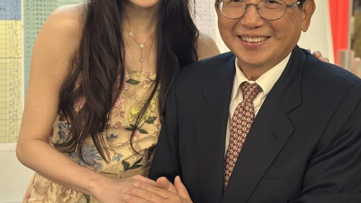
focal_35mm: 76
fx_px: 727
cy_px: 40
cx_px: 186
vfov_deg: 15.8
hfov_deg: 27.9
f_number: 1.78
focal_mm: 6.86
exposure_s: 1/40
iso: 640
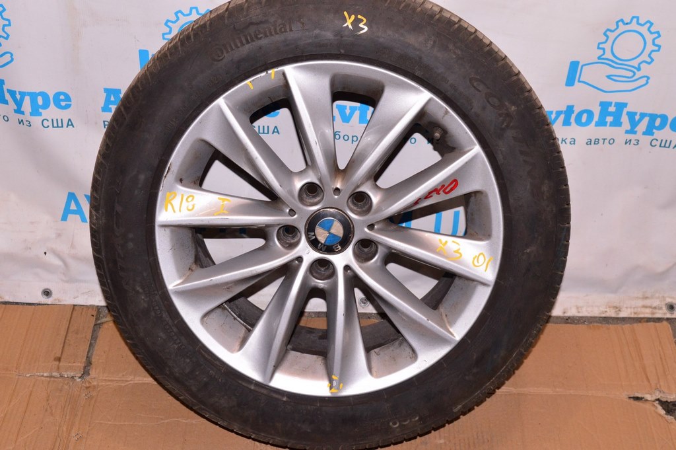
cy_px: 225
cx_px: 338
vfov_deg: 26.4
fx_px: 957
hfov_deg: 38.9
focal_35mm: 51
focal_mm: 34
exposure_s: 1/200
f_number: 8
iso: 1600
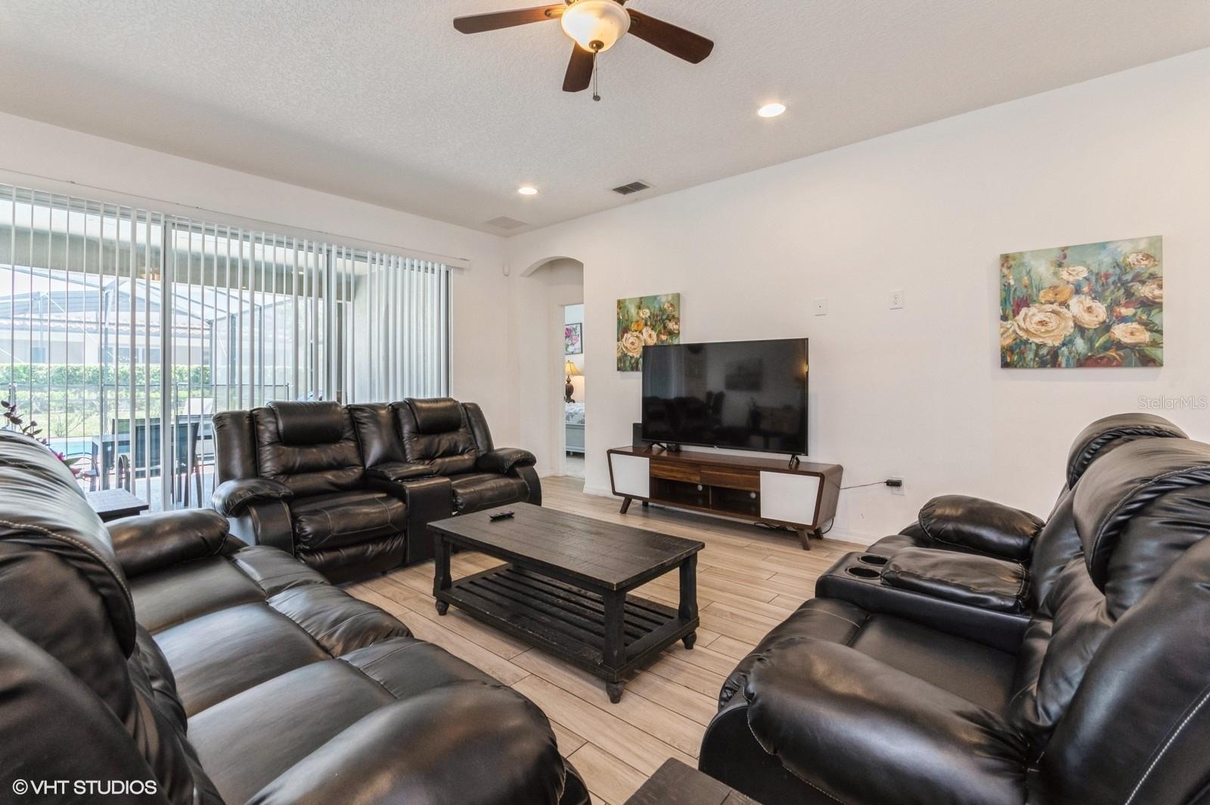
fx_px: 504
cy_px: 402
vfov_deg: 77.3
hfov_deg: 100.4
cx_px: 605
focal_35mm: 15
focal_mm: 10
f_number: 9
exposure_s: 1/15
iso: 400
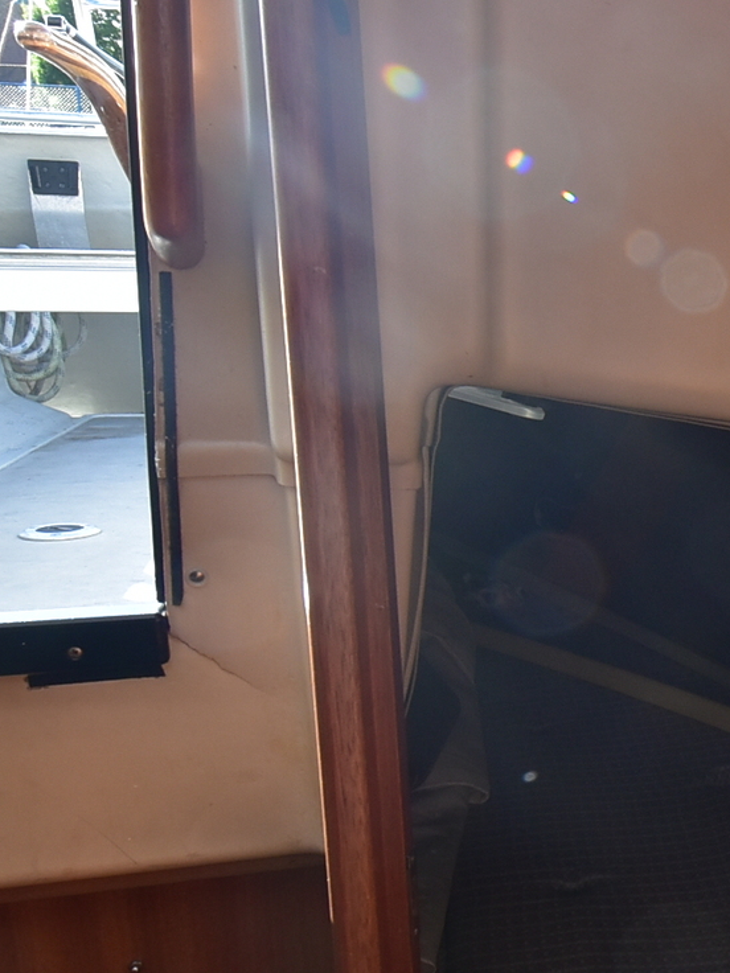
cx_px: 1041
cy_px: 544
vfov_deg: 38.9
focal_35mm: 49
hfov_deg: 24.4
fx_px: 1378
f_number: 8
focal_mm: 10
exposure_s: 1/80
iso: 400
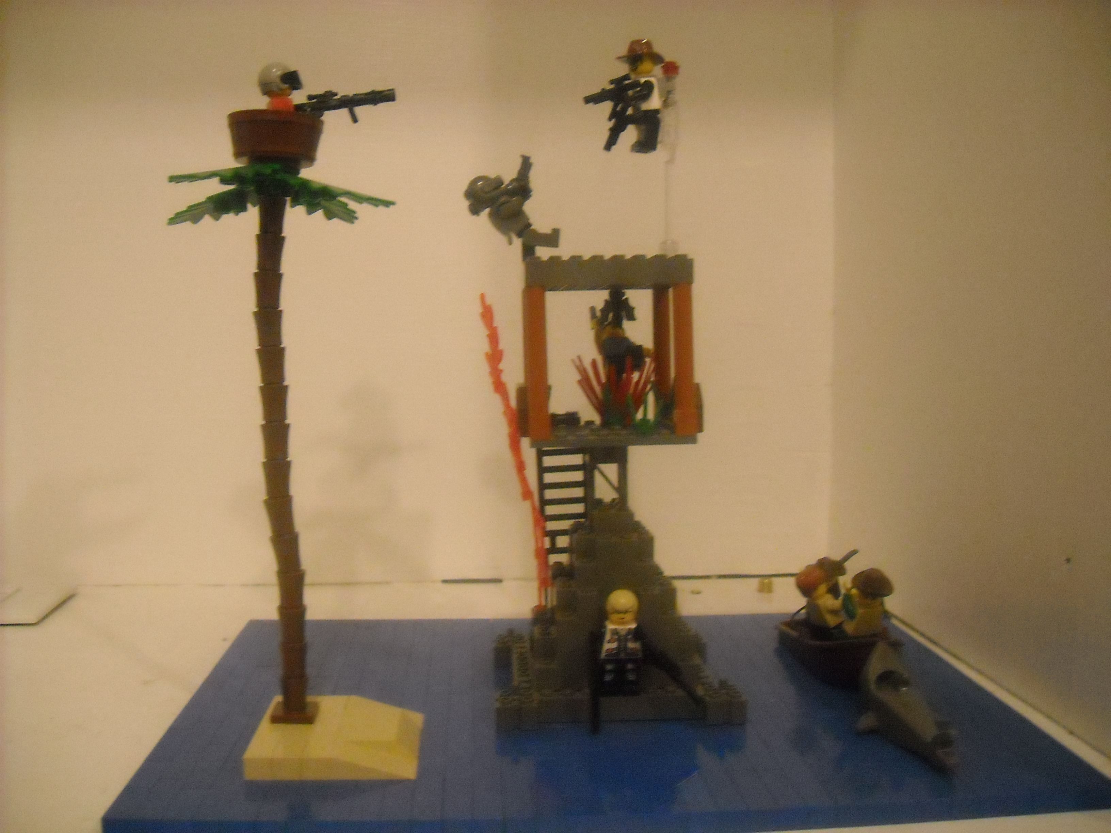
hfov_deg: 52.6
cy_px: 416
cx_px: 556
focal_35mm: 35
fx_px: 1123
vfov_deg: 40.7
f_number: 2.8
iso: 800
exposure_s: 1/67
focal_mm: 5.7
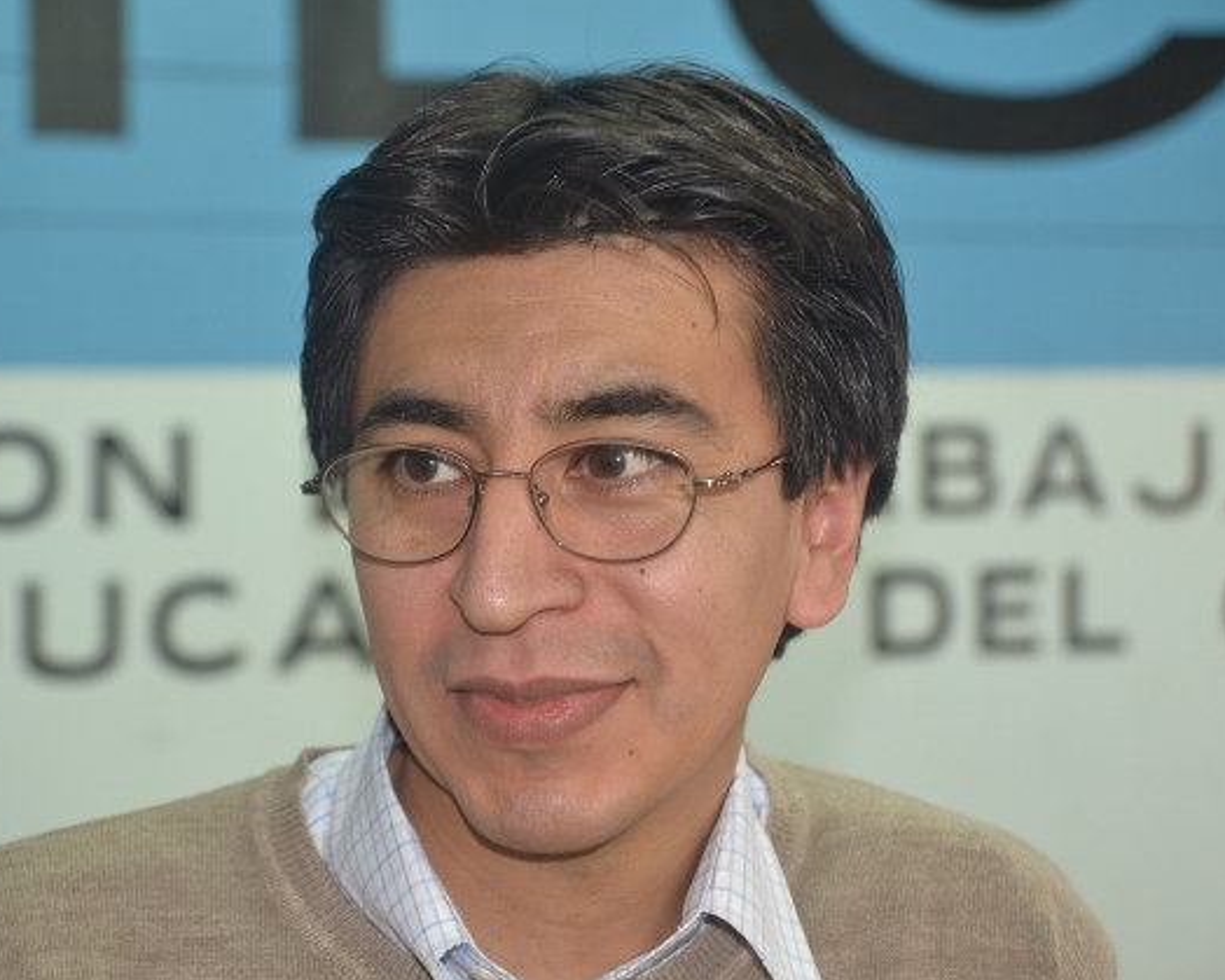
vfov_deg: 27.6
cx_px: 526
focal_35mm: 55
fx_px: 1994
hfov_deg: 34.1
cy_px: 490
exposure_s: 1/60
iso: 400
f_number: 4
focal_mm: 32
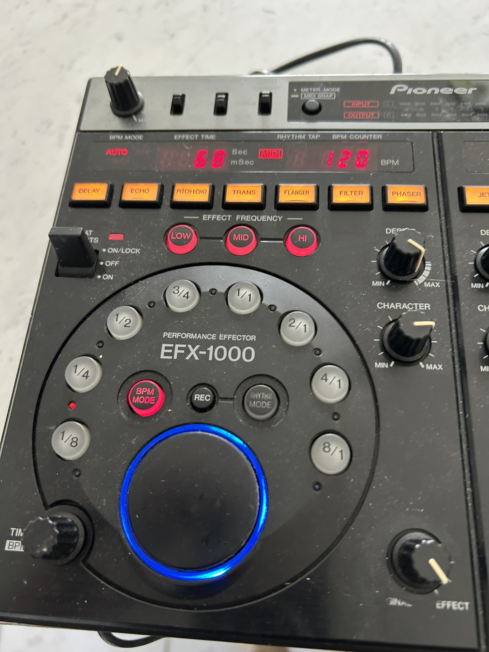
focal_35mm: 26
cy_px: 326
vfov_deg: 67.3
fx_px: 490
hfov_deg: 53.1
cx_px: 244
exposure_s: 1/50
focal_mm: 5.7
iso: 125
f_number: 1.5
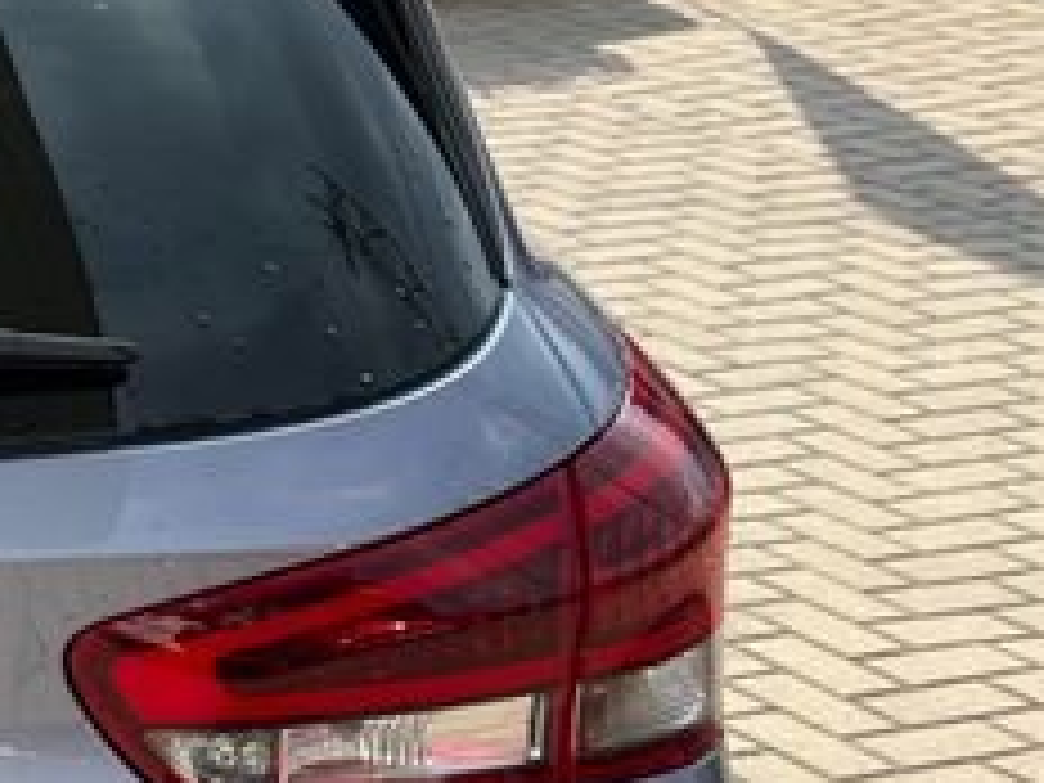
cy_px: 549
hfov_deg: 15.2
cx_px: -720
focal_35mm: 115
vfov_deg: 12.9
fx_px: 3468
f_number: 1.6
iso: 50
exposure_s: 1/1802
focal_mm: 5.1
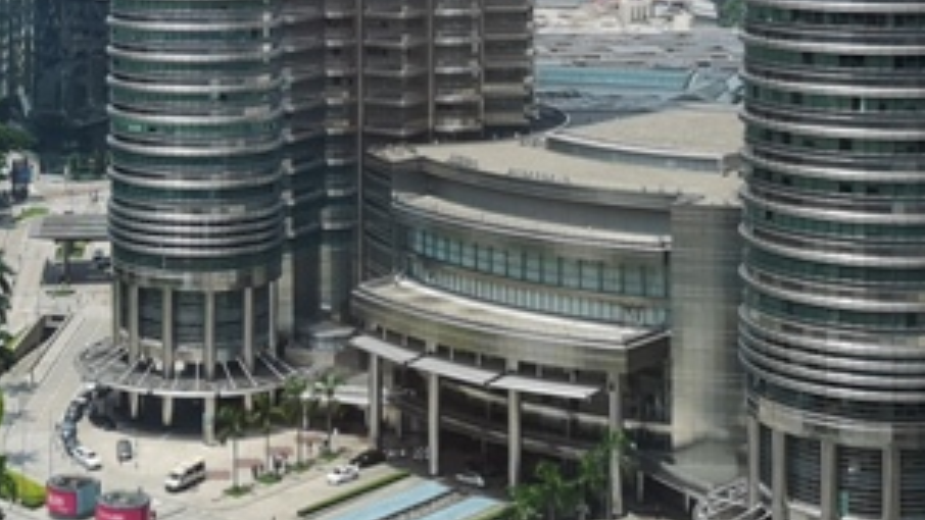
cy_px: -156
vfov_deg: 14.8
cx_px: 162
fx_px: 1913
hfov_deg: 26.6
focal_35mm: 78
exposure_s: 1/716
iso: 50
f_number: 1.8
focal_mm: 3.95
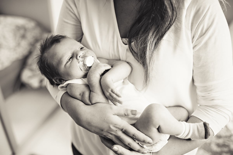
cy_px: 78
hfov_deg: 54.5
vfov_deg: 37.8
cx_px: 116
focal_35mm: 35
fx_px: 226
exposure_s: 1/160
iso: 640
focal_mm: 35
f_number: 2.2
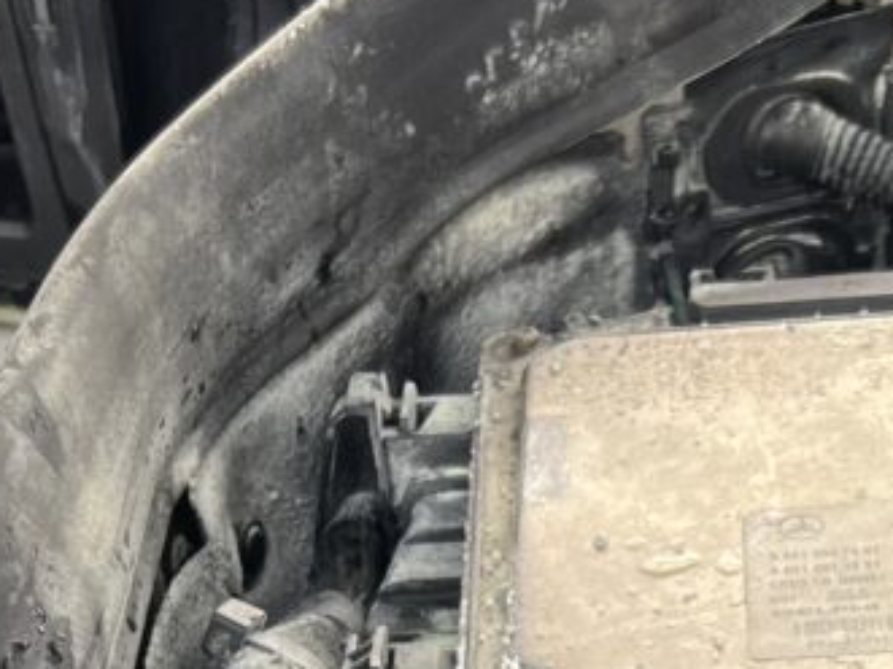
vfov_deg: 11.3
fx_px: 3043
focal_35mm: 118
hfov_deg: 16.3
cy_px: 1347
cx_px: 906
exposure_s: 1/121
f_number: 1.5
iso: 80
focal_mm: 5.7
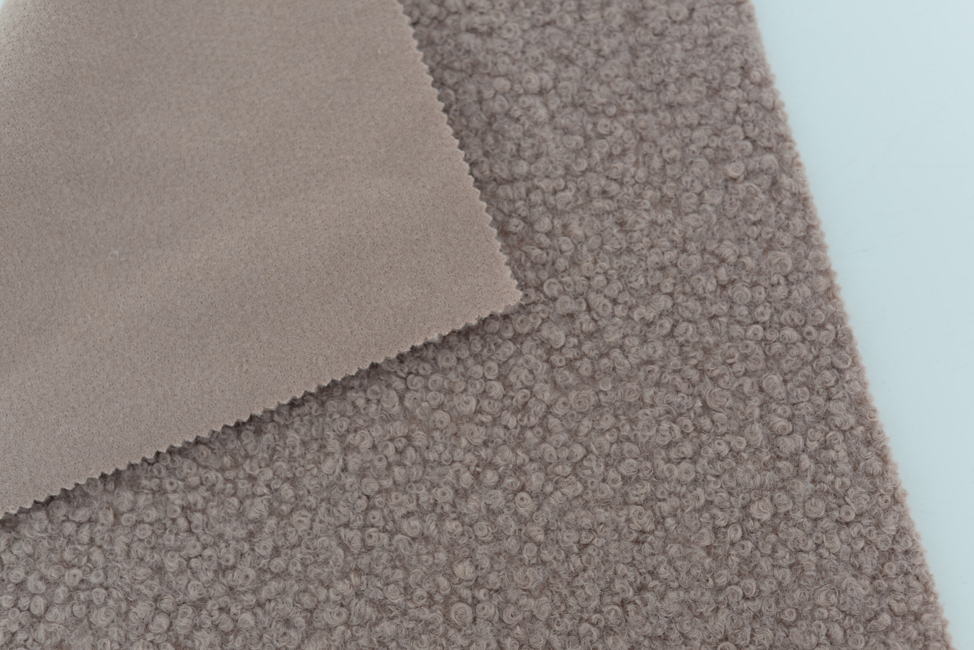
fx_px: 1353
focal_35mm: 50
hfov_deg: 39.6
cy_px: 325
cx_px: 487
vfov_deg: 27.0
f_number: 3.5
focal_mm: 50
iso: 100
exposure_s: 1/160
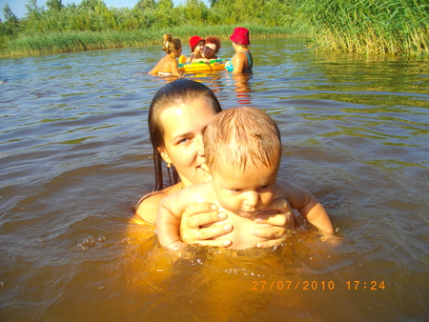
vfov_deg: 45.5
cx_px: 214
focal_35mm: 31
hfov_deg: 58.3
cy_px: 161
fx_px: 384
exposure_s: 1/800
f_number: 2.9
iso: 100
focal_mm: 5.7
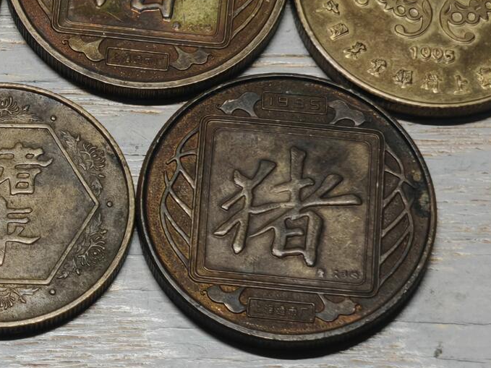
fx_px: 2780
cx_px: 174
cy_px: 22
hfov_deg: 10.1
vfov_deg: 7.6
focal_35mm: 196
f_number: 1.6
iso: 64
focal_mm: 7.62
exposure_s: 1/100
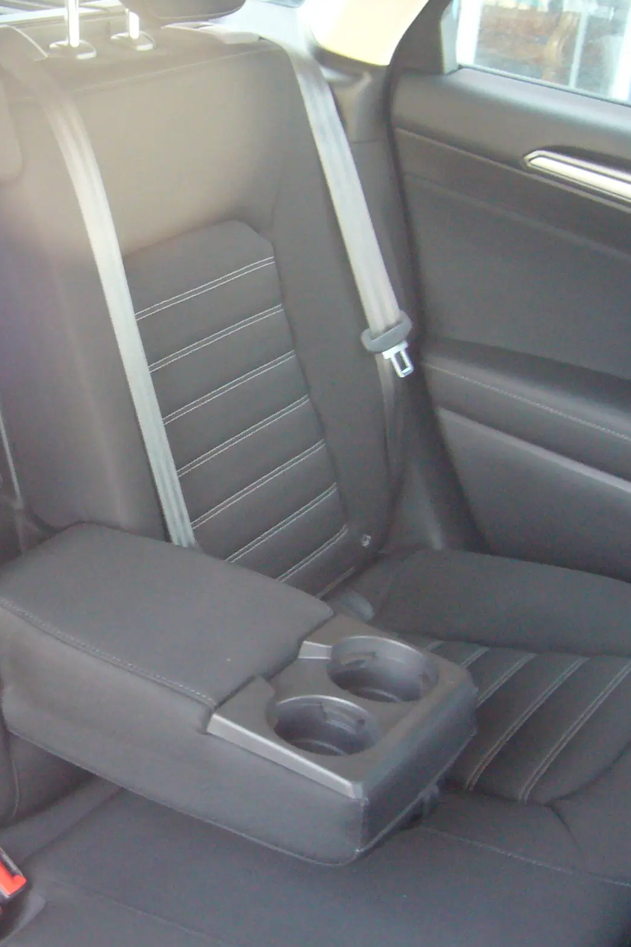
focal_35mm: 52
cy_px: 494
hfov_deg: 25.1
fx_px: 1367
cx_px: 49
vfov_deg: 38.2
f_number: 2.8
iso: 200
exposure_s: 1/15
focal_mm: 4.6
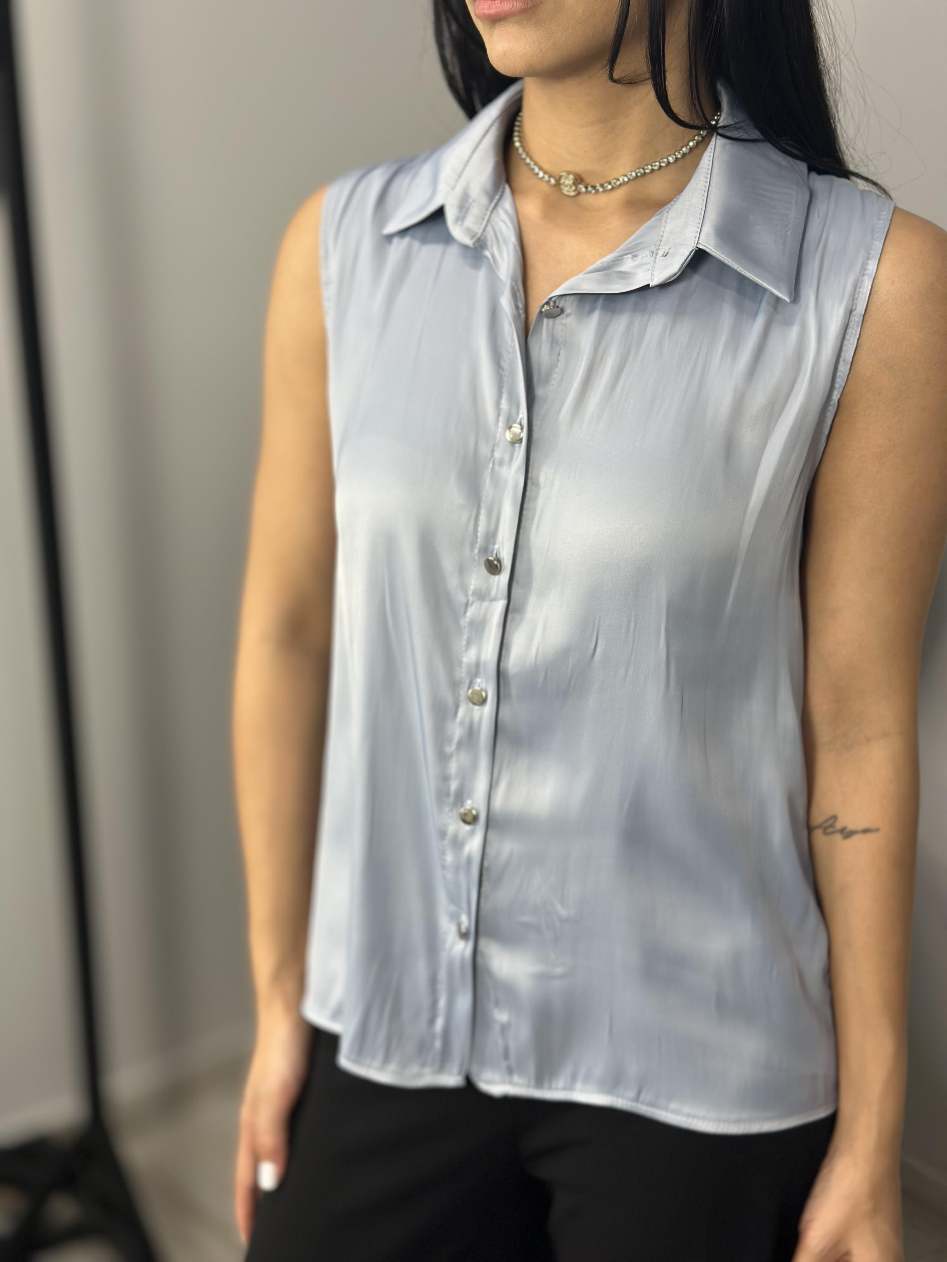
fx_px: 1751
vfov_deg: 39.7
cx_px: 474
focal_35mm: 48
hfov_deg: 30.3
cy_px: 631
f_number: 1.78
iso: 80
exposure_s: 1/100
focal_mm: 6.86
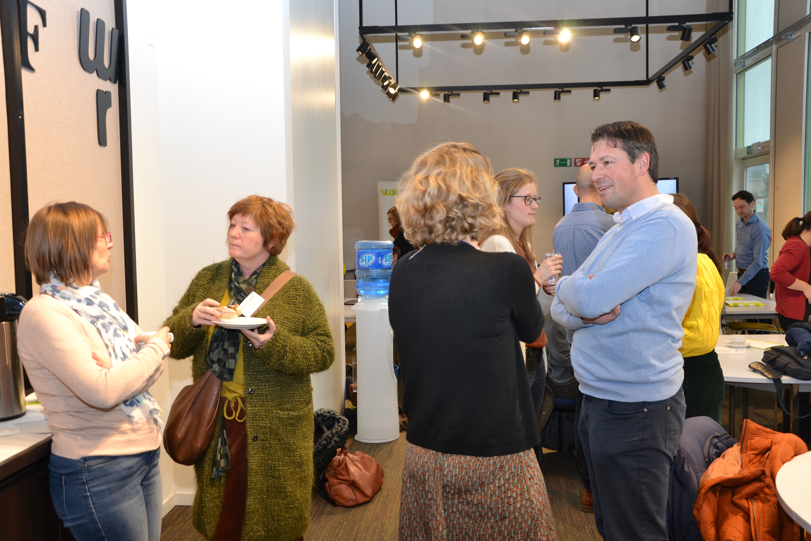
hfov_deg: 57.2
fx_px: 743
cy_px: 270
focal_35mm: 33
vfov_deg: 40.0
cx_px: 406
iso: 400
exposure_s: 1/60
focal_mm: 22
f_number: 4
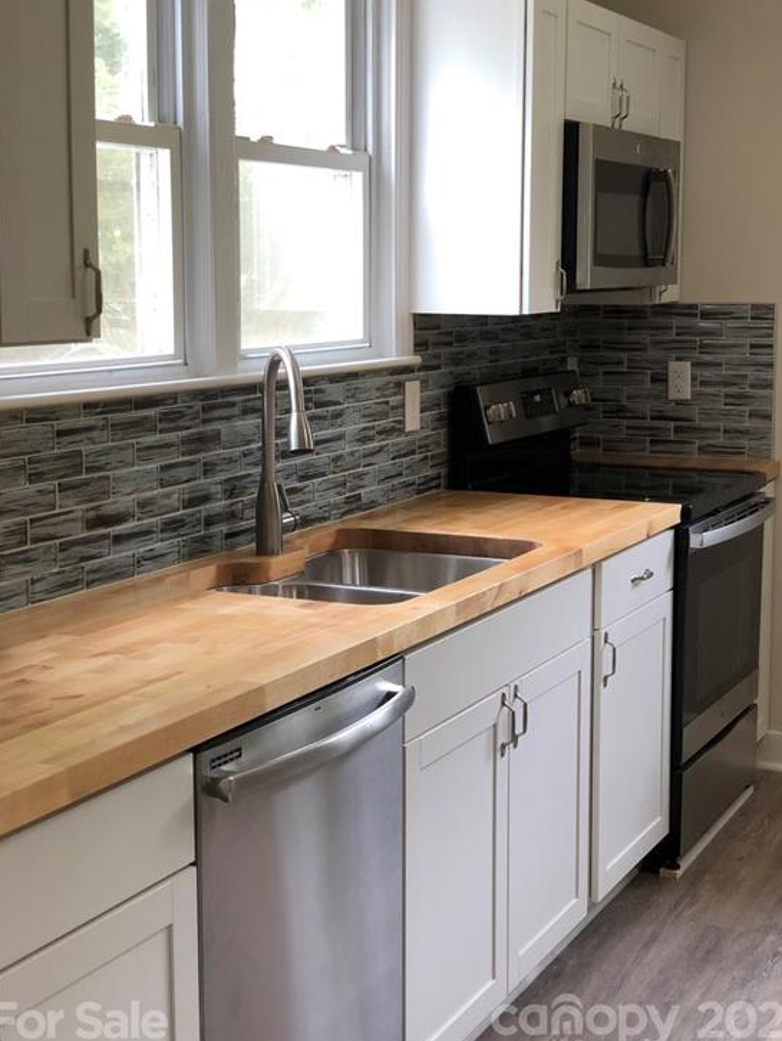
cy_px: 522
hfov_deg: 26.6
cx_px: 397
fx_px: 1656
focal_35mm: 55
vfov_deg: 34.9
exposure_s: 1/60
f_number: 2.4
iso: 50
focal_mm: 6
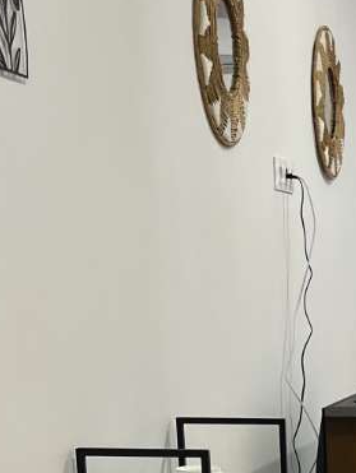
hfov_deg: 13.5
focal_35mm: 105
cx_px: 479
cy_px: 634
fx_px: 1437
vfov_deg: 17.4
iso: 100
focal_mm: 5.1
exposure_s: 1/100
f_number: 1.6
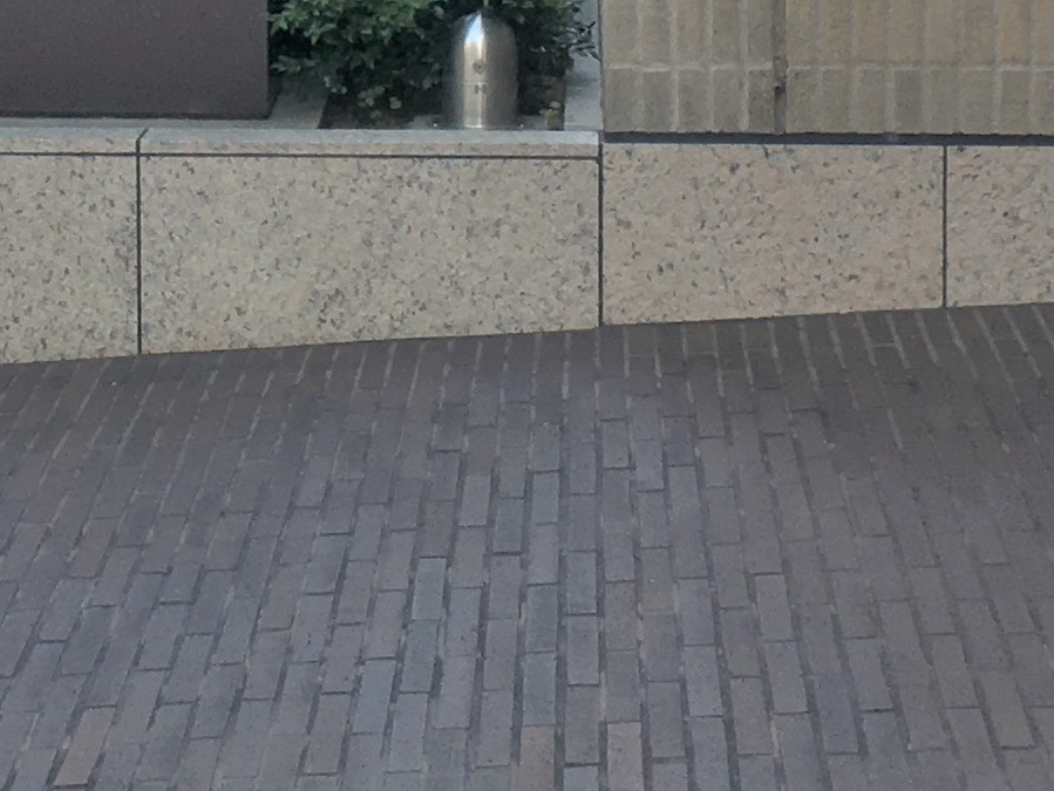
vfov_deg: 11.1
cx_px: 284
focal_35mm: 130
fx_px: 3960
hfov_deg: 15.1
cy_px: -227
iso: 25
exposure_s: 1/218
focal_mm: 4.15
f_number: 2.2
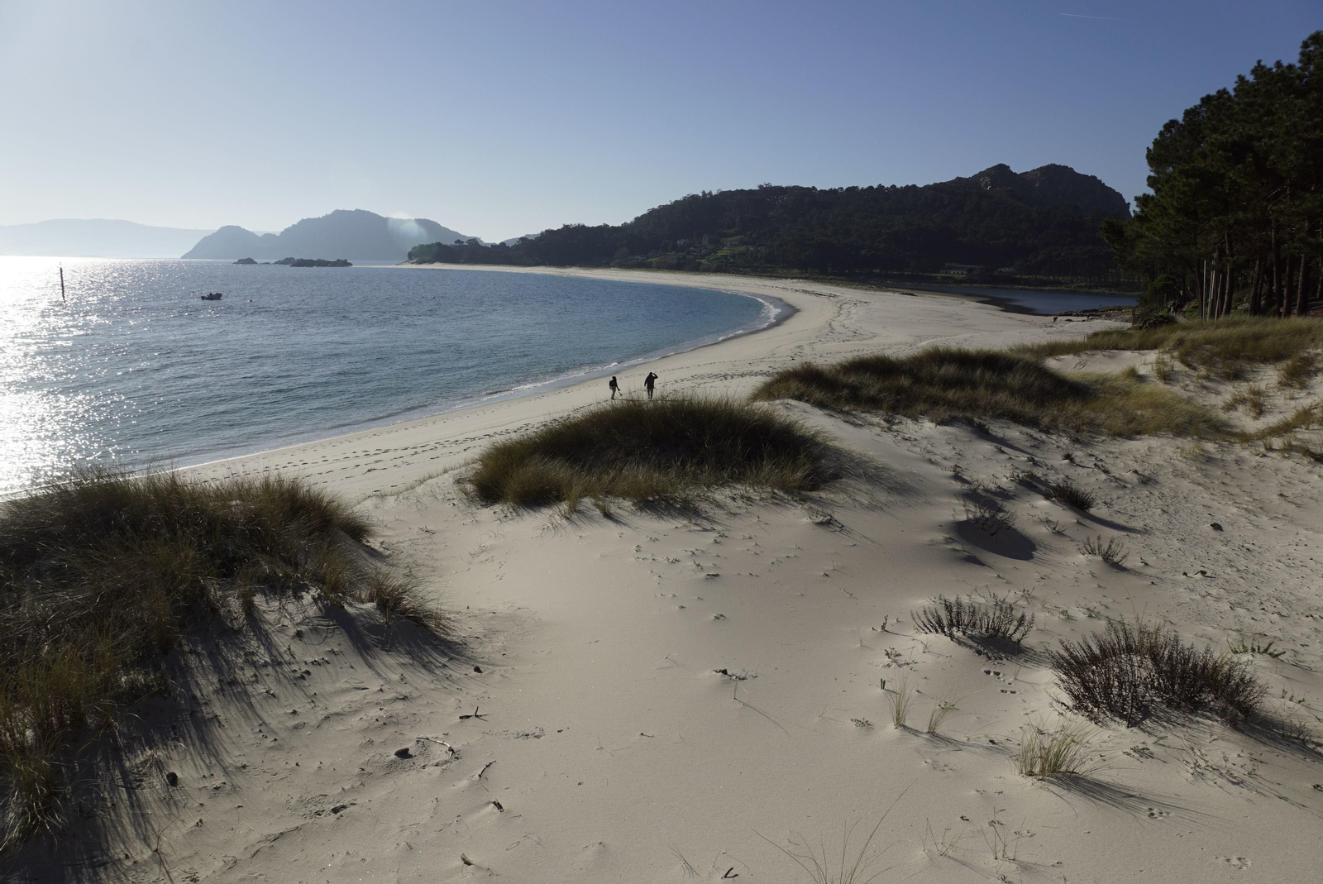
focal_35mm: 24
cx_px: 662
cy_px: 442
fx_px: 883
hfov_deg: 73.7
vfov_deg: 53.2
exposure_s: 1/500
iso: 100
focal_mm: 16
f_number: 8
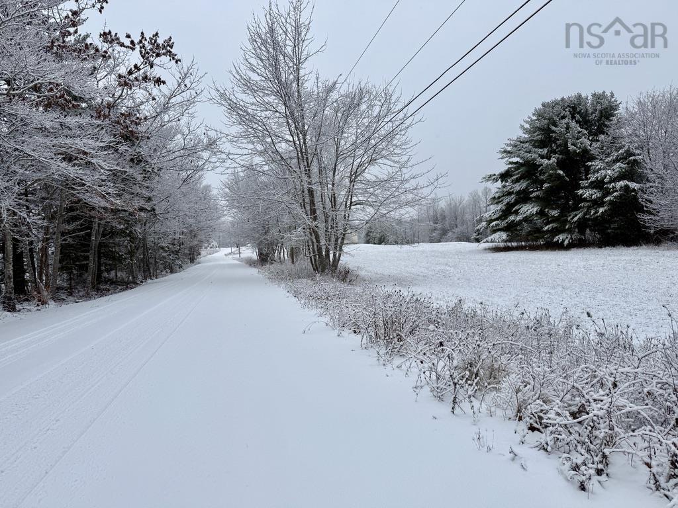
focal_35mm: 24
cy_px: 254
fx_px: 470
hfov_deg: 71.6
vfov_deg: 56.8
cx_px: 339
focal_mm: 6.76
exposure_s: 1/2232
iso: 80
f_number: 1.78
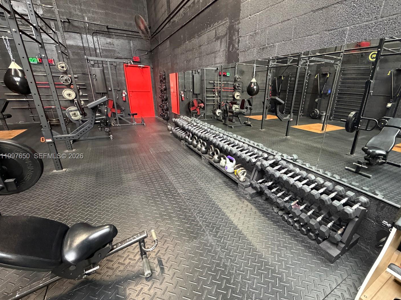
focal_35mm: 16
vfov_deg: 78.1
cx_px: 223
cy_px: 157
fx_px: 185
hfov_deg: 94.1
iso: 1000
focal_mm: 2.22
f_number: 2.2
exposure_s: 1/60
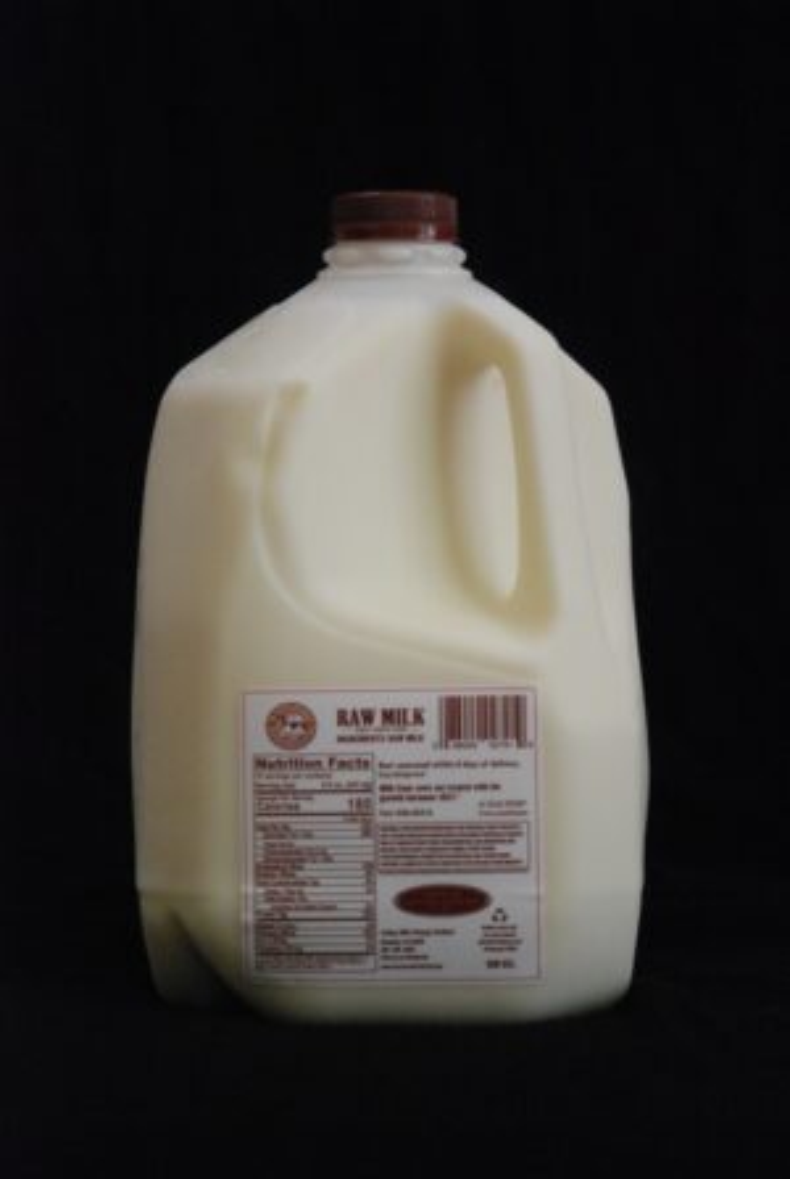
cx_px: 395
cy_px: 590
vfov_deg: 13.9
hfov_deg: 9.4
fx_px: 4823
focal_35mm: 147
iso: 1600
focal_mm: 98
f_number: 5.3
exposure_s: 1/30
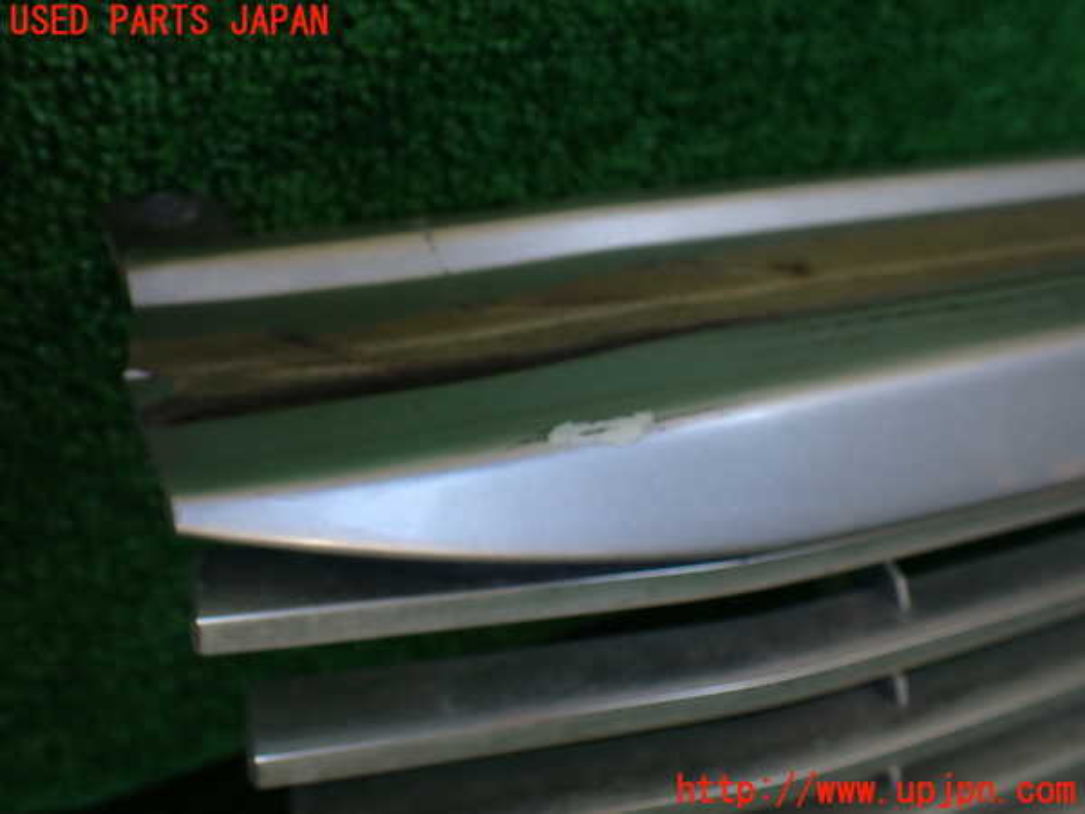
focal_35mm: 30
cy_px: 407
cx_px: 542
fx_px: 940
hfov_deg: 60.0
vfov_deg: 46.8
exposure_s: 1/125
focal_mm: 5.4
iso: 160
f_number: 2.3
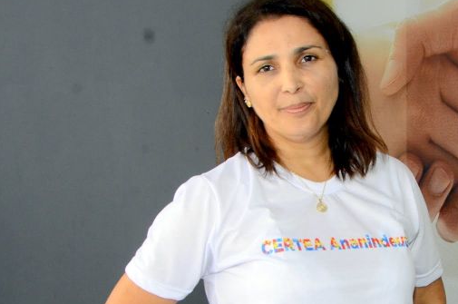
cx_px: 331
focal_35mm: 76
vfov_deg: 17.8
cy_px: 201
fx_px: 965
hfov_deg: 26.4
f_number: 8
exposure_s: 1/250
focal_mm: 32
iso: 1600
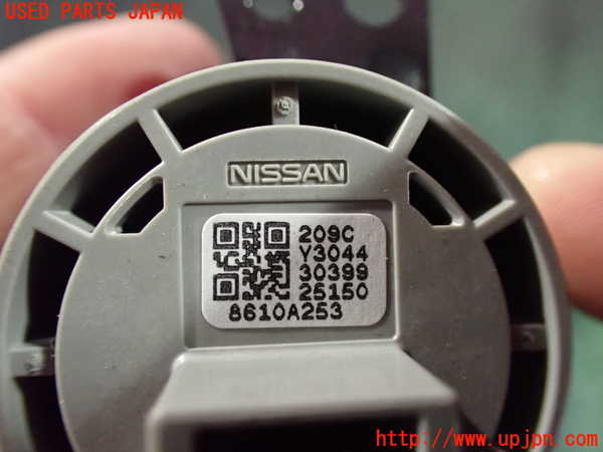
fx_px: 523
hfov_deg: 60.0
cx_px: 302
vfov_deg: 46.8
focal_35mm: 30
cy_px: 226
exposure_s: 1/30
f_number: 2.3
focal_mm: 5.4
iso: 1250
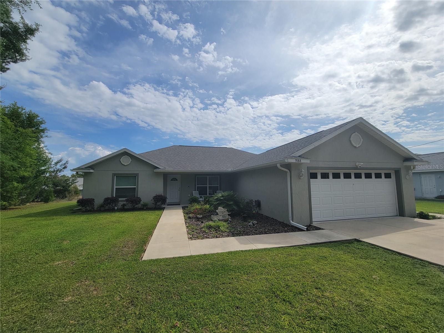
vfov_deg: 89.9
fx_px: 167
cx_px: 222
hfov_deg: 106.2
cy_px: 166
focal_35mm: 13
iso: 50
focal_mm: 2.2
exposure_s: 1/3913
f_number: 2.2
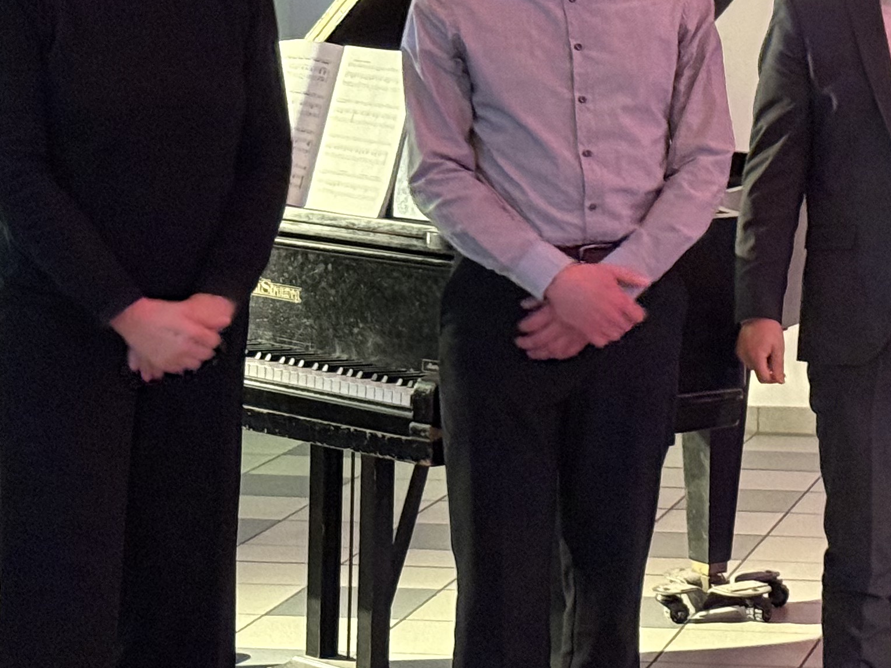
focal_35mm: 127
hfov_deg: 15.2
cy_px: 216
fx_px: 3269
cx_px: 954
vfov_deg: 11.7
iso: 800
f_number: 1.78
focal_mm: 6.76
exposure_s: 1/20
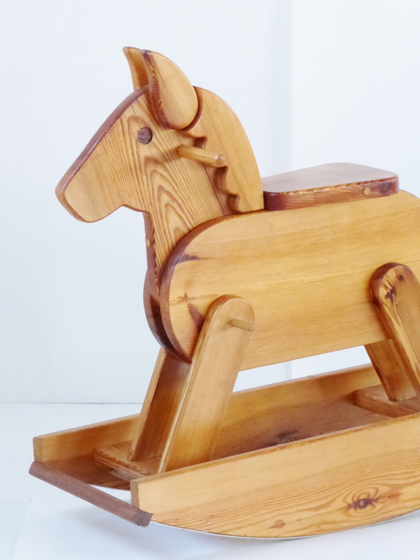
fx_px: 2750
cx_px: 210
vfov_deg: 11.6
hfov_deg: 8.7
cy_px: 280
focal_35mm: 170
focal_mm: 27.6
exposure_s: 1/50
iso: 800
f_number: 5.4
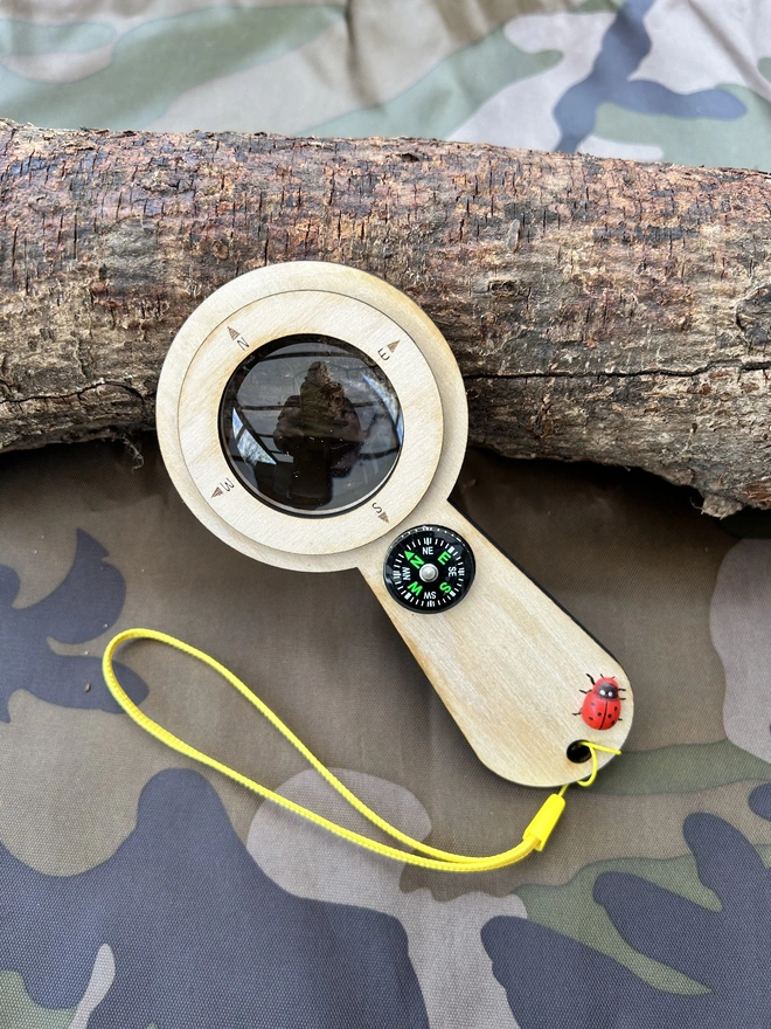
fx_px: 772
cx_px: 386
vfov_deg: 67.3
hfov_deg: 53.1
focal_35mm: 26
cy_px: 514
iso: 50
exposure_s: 1/121
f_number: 1.5
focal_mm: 5.7
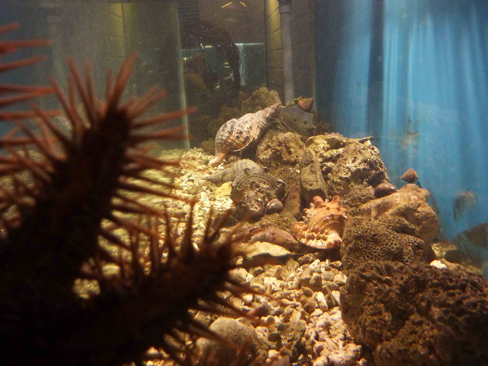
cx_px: 244
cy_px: 183
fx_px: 423
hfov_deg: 60.0
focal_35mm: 30
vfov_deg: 46.8
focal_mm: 5
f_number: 3.4
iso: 400
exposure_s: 1/10
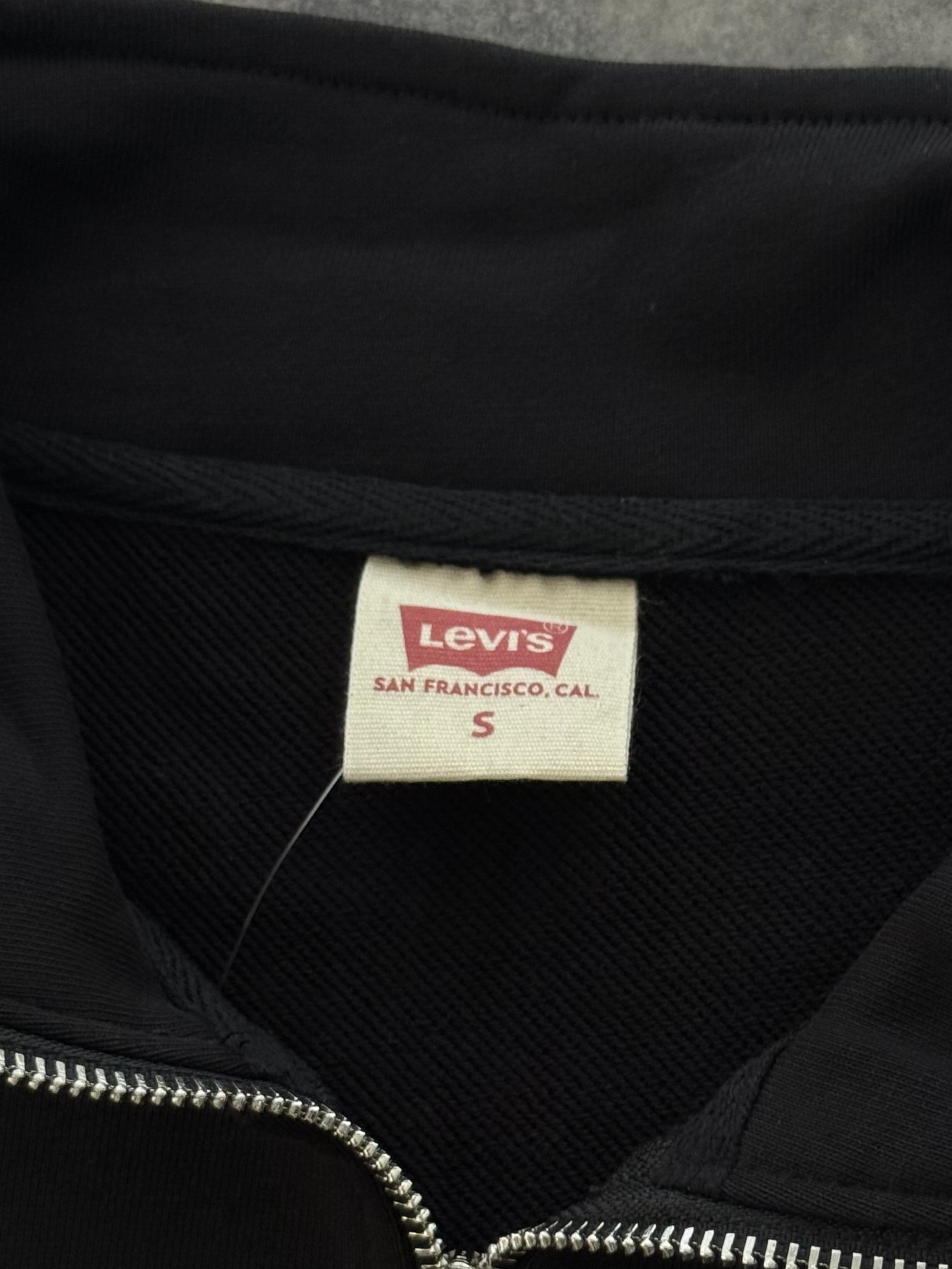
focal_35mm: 85
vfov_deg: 22.9
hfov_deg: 17.4
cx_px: 464
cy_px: 906
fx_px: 3117
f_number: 1.78
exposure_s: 1/100
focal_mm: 6.76
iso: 125
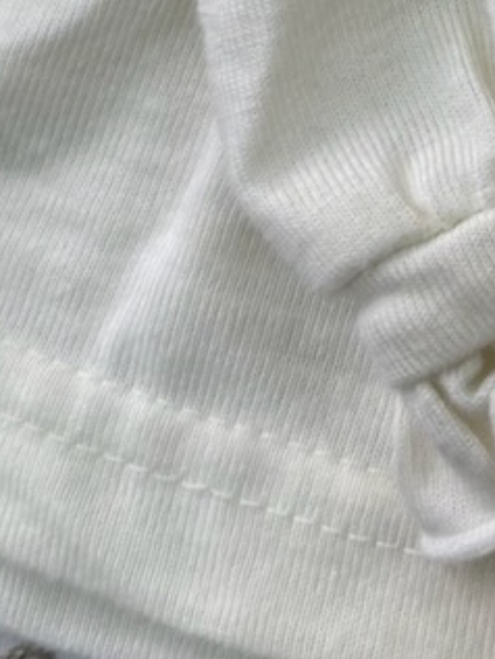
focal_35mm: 155
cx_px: 936
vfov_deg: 12.1
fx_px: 2953
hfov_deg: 9.1
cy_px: -337
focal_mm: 6.76
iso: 125
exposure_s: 1/121
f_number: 1.78
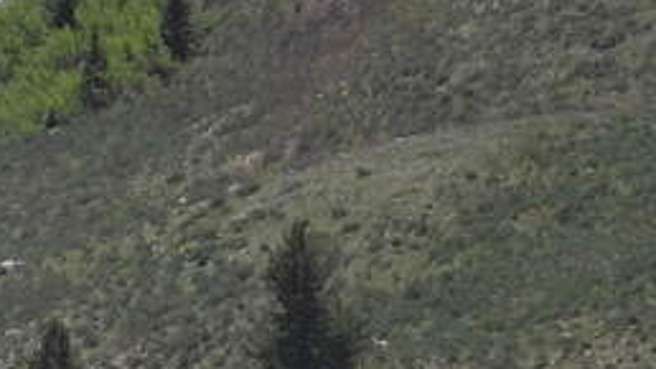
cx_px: -503
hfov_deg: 5.2
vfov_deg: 3.0
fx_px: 7061
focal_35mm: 406
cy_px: -252
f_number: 3.5
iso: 100
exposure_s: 1/2000
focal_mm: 13.4
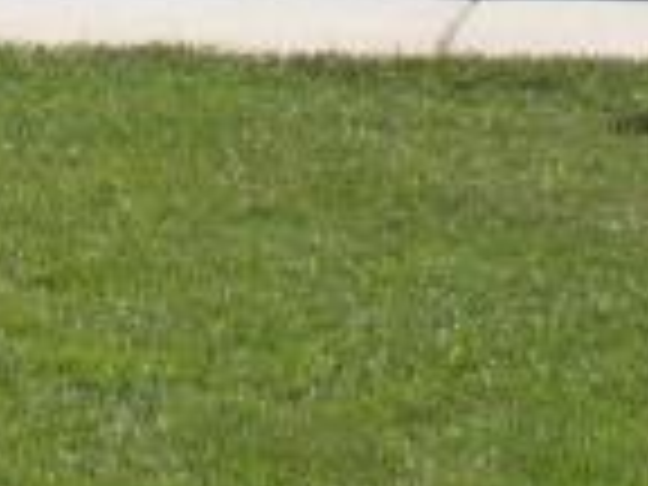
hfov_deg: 7.7
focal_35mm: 256
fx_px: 4792
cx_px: 238
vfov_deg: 5.5
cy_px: -968
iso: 64
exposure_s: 1/697
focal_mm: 6.3
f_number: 3.5
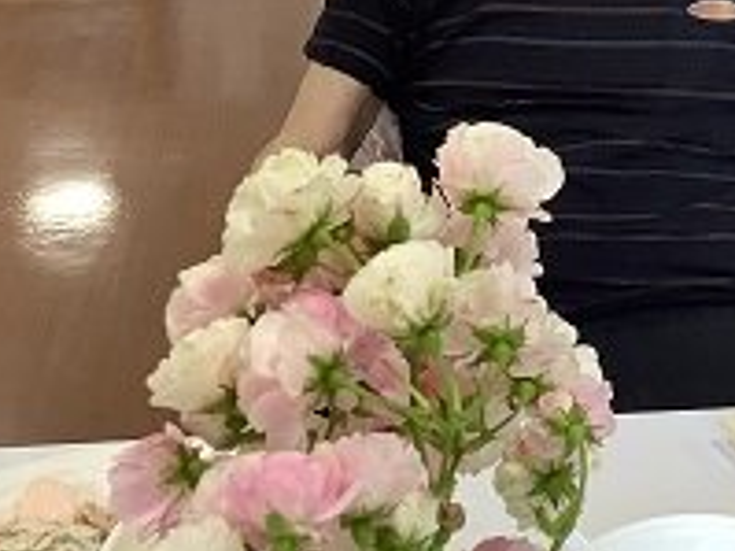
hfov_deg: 24.5
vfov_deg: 18.8
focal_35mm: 78
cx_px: 628
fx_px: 1655
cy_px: 142
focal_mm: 3.3
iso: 50
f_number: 2.4
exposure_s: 1/60
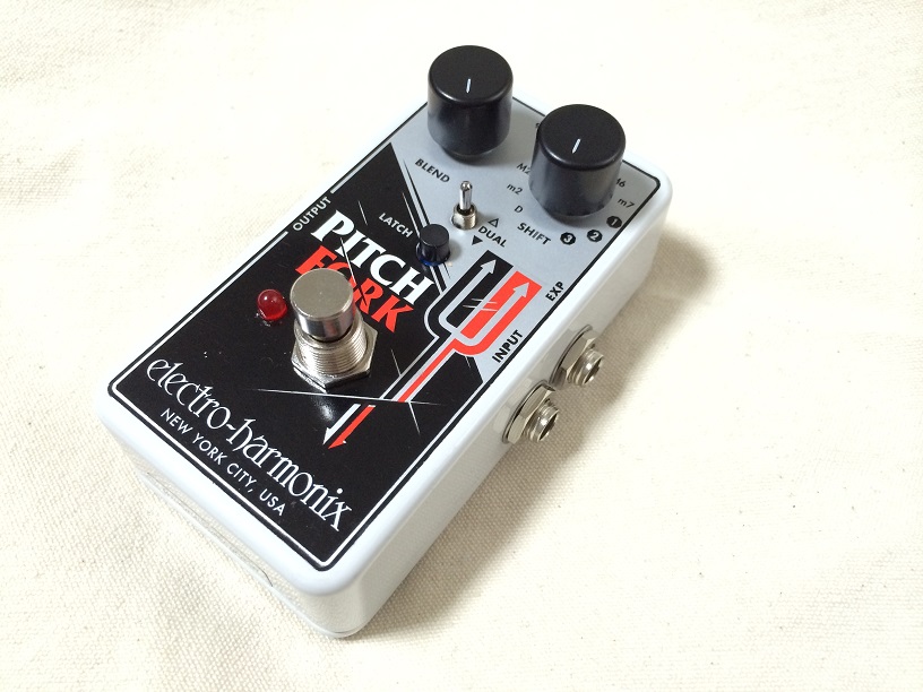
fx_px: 800
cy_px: 346
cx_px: 462
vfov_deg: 46.8
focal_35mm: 30
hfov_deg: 60.0
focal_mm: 4.12
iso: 250
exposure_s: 1/33
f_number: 2.2
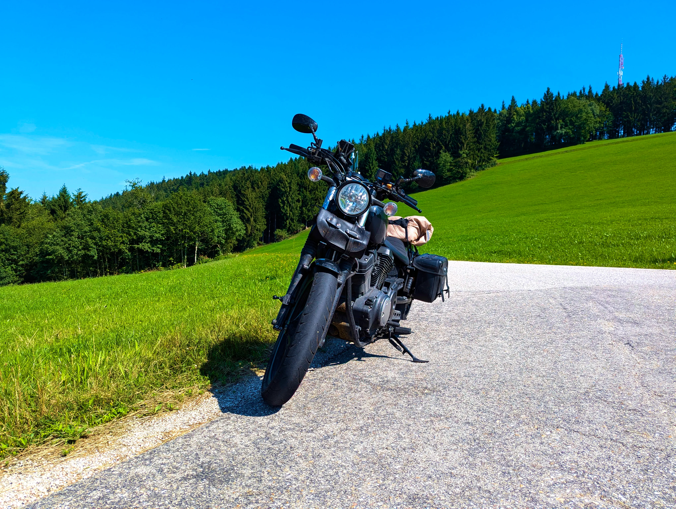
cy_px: 254
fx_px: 469
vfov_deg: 56.9
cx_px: 338
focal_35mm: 24
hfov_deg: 71.5
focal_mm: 6.81
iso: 49
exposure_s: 1/1508
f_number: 1.85
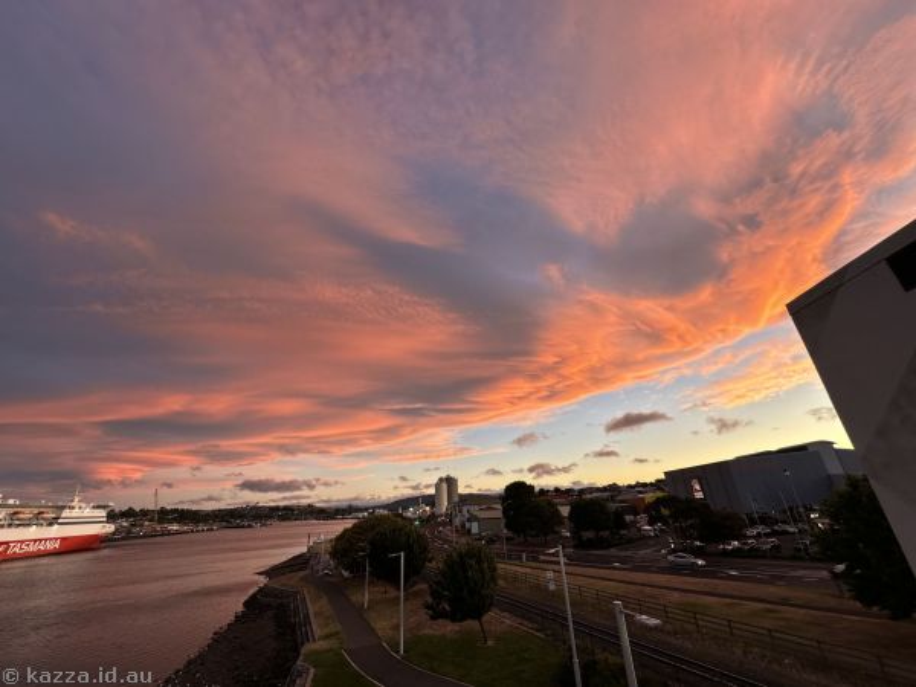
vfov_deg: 85.7
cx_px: 458
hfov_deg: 102.1
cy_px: 344
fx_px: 370
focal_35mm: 14
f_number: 2.2
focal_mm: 2.22
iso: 80
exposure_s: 1/99
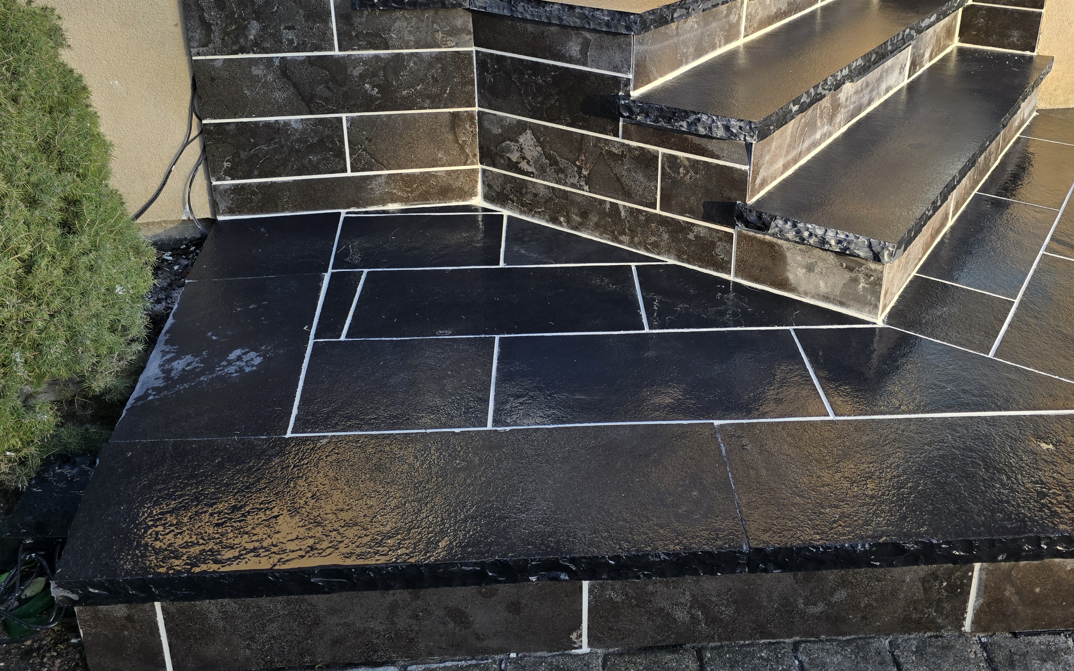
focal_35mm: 33
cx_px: 645
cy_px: 151
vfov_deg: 37.2
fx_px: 966
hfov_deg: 57.7
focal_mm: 6.3
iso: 12
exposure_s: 1/180
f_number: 1.7
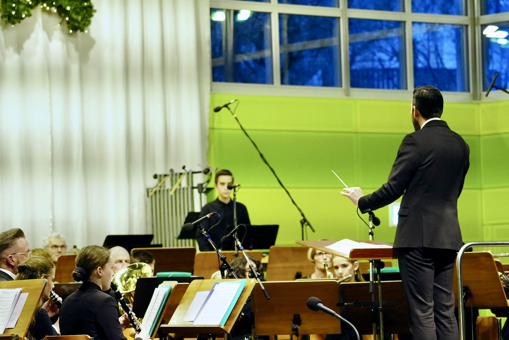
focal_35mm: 175
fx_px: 2474
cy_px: 275
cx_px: 223
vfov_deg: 7.8
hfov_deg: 11.7
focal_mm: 104
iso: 4000
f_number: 4
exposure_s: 1/250
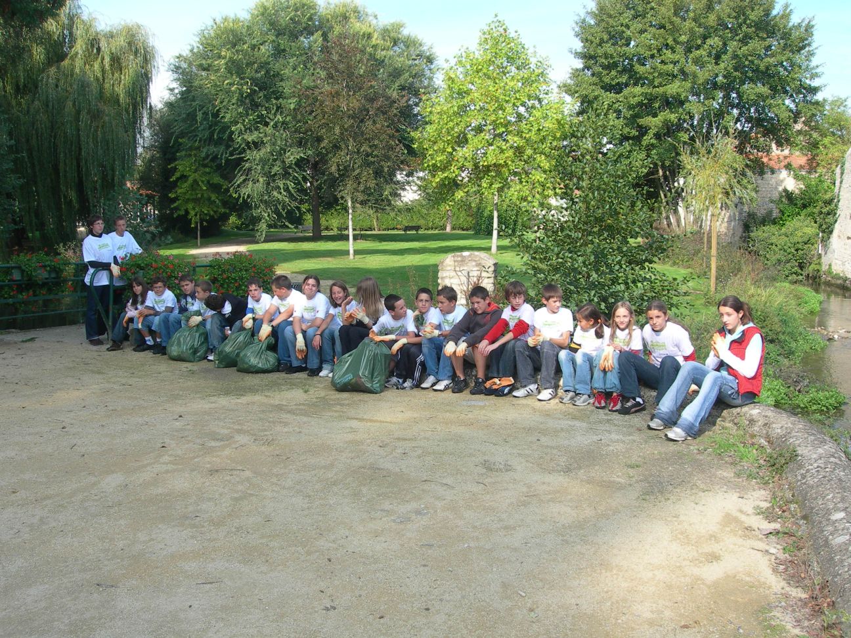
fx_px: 934
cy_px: 319
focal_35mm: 38
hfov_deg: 49.0
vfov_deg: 37.7
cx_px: 426
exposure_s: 1/168
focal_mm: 7.8
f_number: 4.8
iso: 50
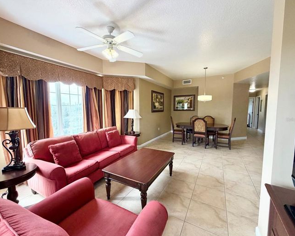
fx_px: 131
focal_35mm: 15
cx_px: 143
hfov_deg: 96.8
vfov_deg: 84.1
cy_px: 119
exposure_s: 1/120
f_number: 2.2
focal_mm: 2.22
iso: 200
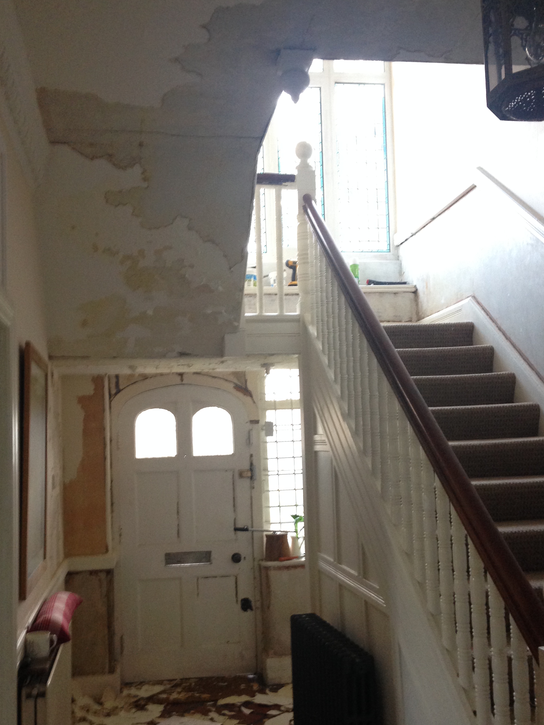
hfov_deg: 36.0
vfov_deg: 46.8
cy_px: 390
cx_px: 257
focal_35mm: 40
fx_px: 838
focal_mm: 4.12
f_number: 2.4
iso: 160
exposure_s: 1/20
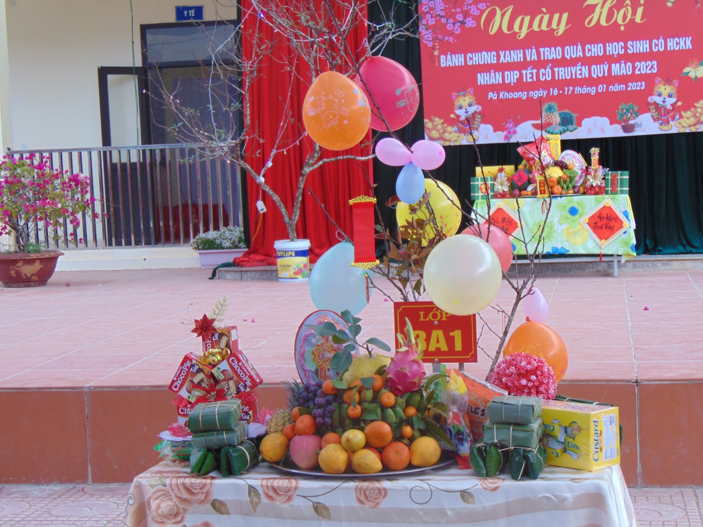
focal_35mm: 71
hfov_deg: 27.4
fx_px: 1442
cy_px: 264
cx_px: 352
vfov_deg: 20.7
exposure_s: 1/30
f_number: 3.7
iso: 100
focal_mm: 12.8
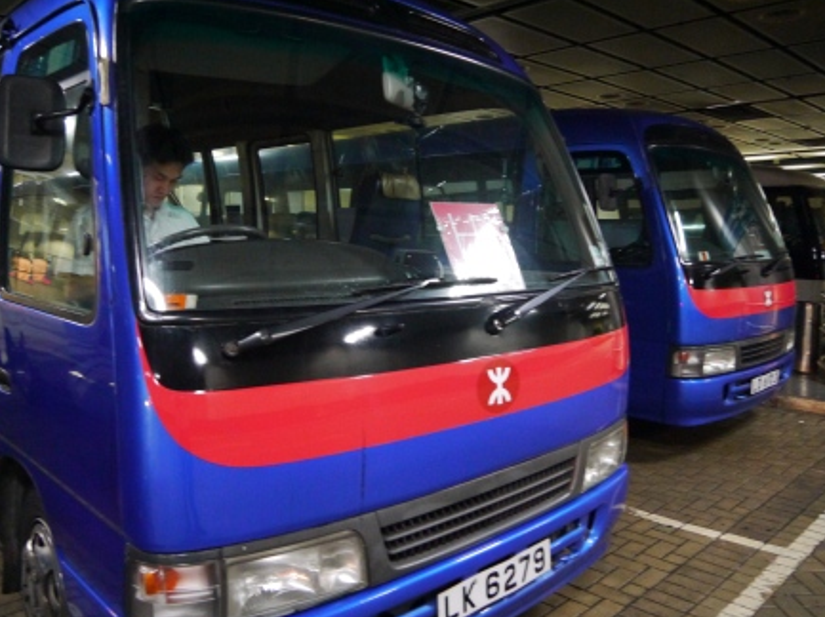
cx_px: 425
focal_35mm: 29
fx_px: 691
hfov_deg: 61.7
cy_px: 307
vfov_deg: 48.2
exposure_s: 1/15
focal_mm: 14
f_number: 3.5
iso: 1600
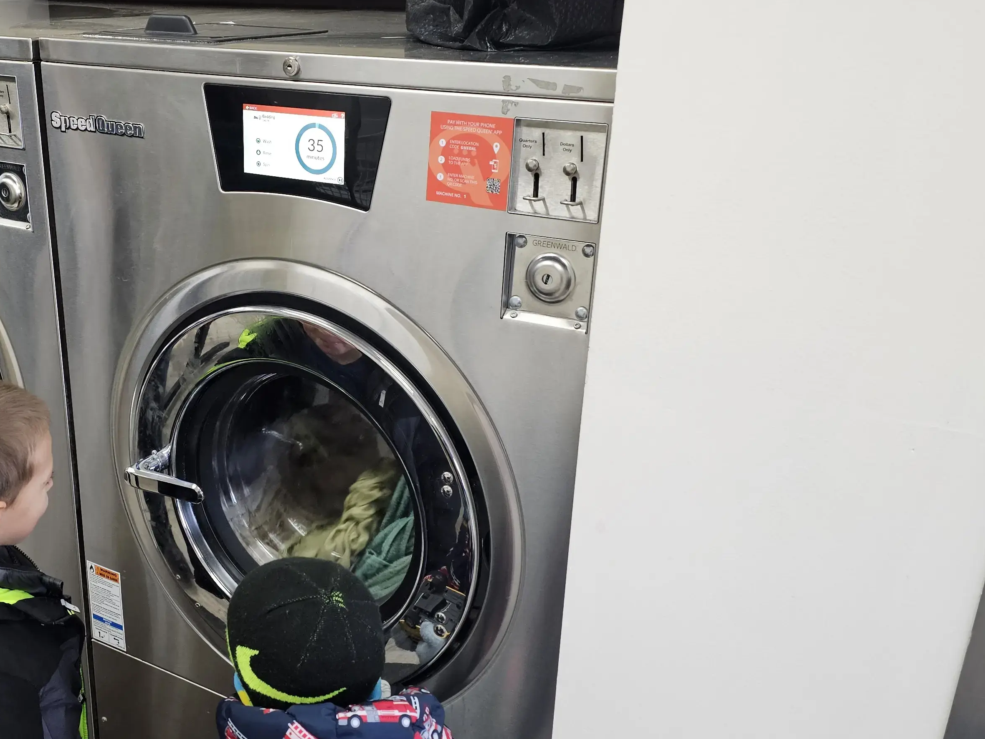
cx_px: 308
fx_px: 1110
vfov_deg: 36.8
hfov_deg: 46.9
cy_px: 391
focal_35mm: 39
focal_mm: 6.3
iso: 500
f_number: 1.7
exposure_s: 1/170
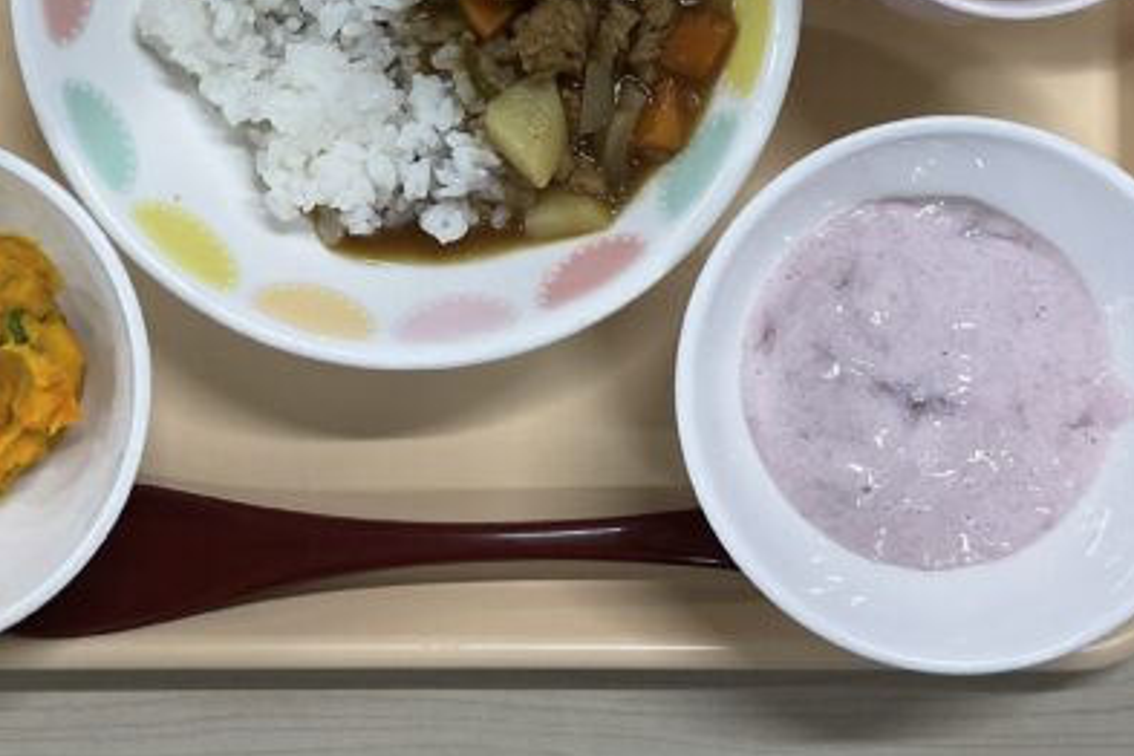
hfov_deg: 33.8
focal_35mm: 59
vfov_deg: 22.5
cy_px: 98
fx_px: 1858
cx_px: 459
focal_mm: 3
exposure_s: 1/120
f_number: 1.8
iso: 64
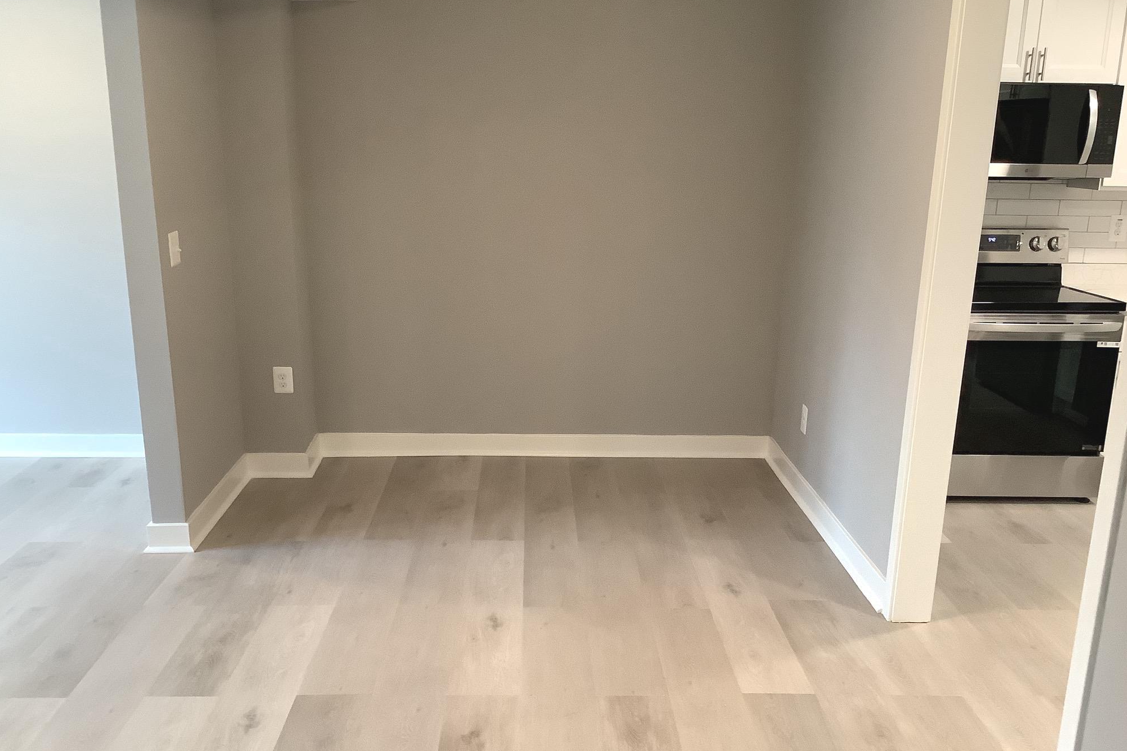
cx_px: 556
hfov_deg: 57.2
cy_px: 424
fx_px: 1033
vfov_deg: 39.9
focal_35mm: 33
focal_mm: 3.3
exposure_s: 1/60
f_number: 2.4
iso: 250
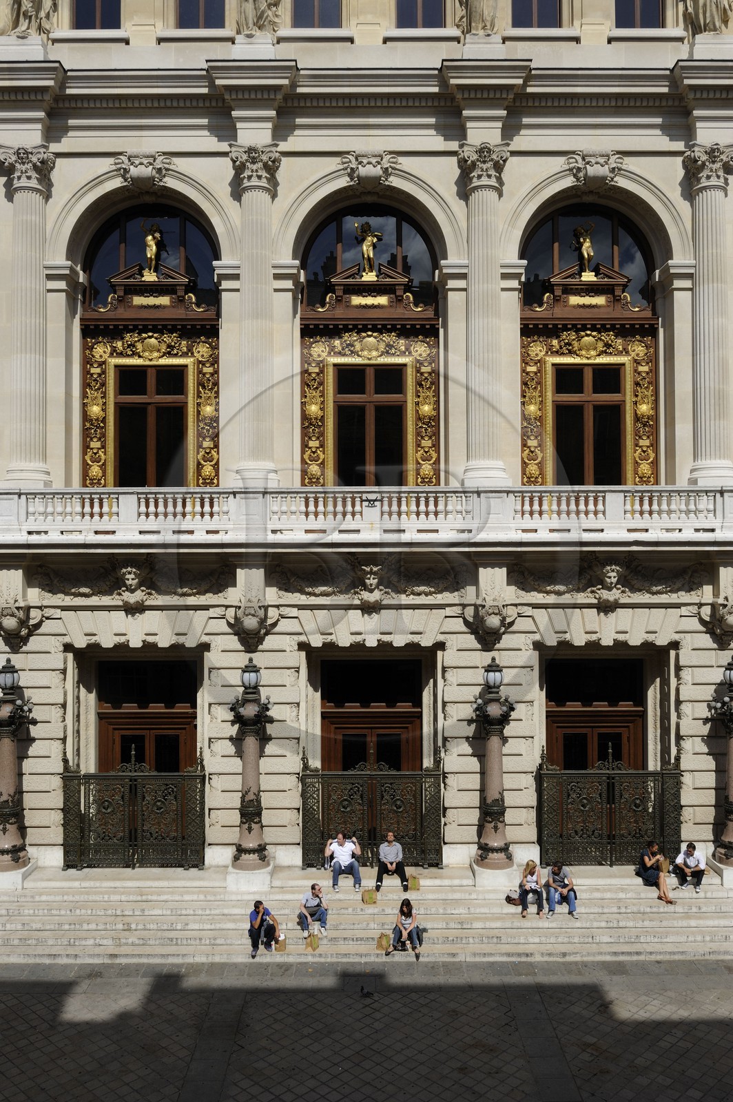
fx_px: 948
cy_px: 551
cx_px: 366
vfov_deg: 60.3
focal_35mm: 31
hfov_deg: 42.3
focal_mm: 31
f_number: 16
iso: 200
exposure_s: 1/200
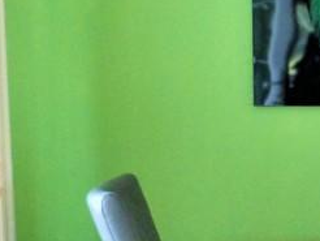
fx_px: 962
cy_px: 180
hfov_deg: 17.4
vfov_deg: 14.2
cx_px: 444
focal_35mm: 104
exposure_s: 1/60
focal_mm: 4.5
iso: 400
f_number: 2.8
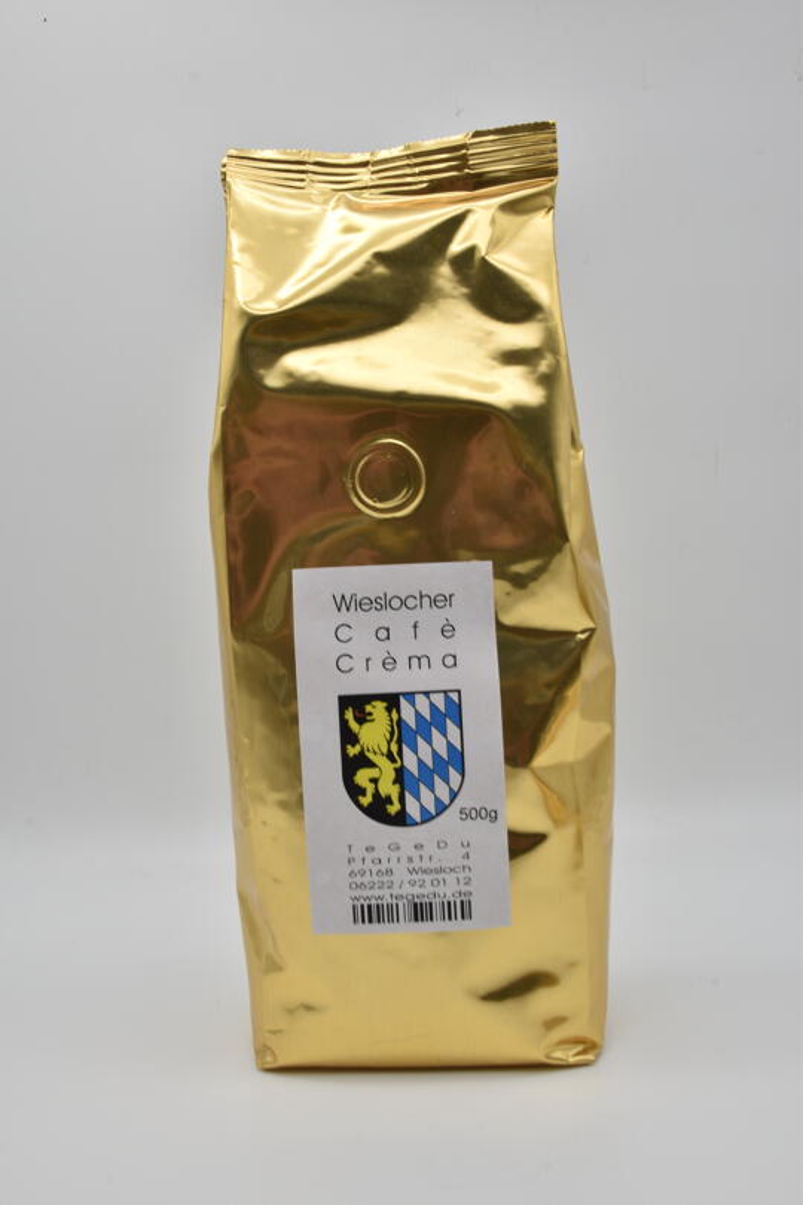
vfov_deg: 57.2
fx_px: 1104
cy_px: 602
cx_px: 402
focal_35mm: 33
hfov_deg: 40.0
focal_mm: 22
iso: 100
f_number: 18
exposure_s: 1/10
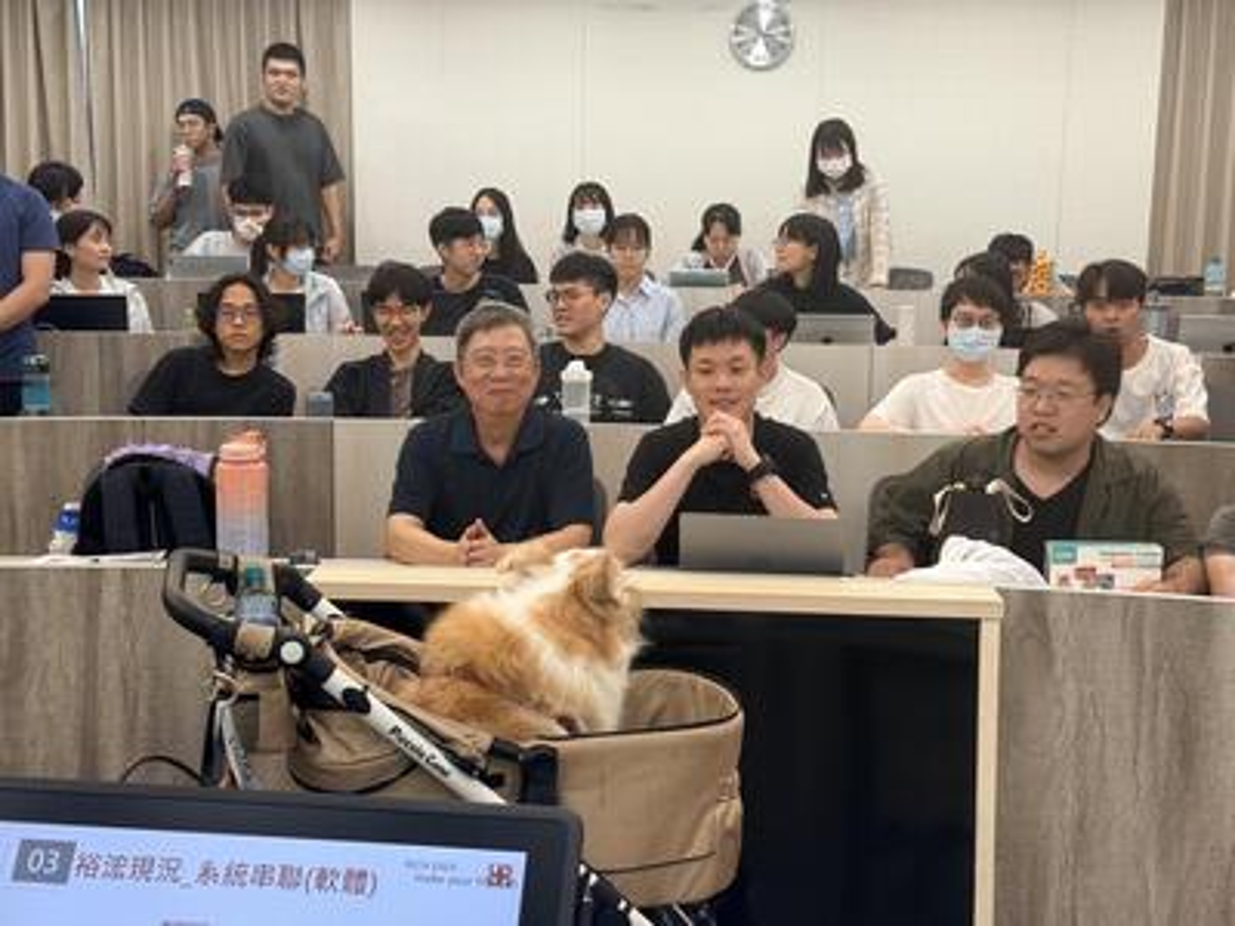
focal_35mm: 48
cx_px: 618
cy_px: 463
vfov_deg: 30.3
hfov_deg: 39.7
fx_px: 1713
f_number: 1.78
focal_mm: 6.76
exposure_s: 1/120
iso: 100
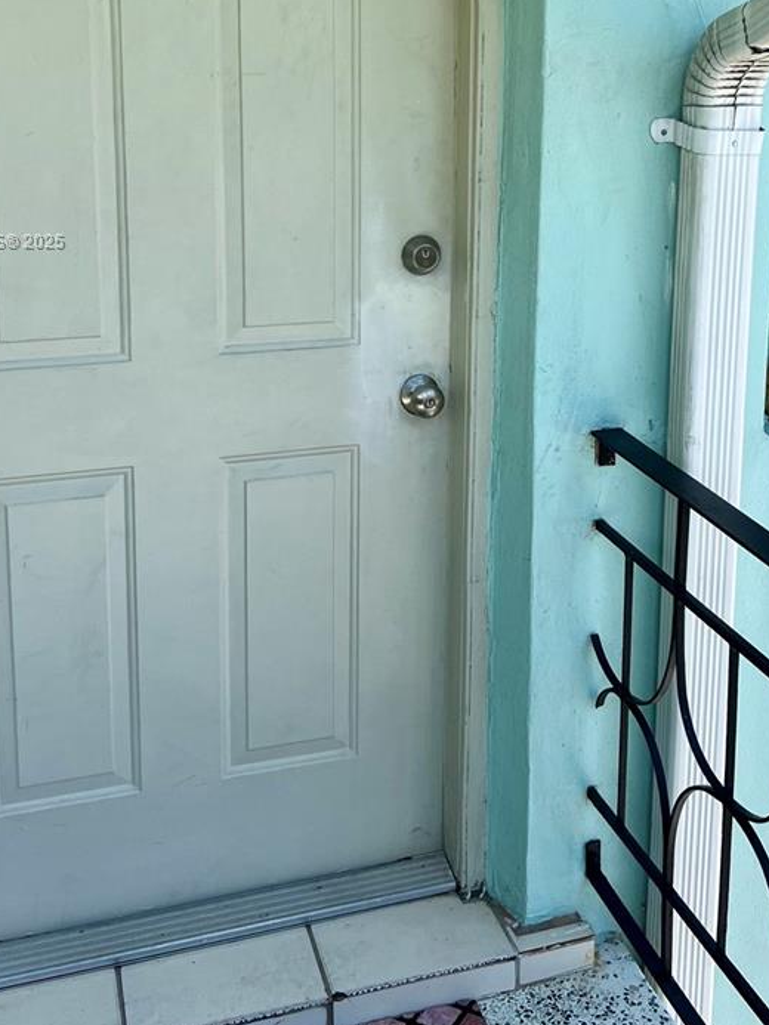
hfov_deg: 32.1
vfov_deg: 40.7
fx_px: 1332
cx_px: 458
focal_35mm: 45
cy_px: 243
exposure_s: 1/1621
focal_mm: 5.7
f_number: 1.5
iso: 50
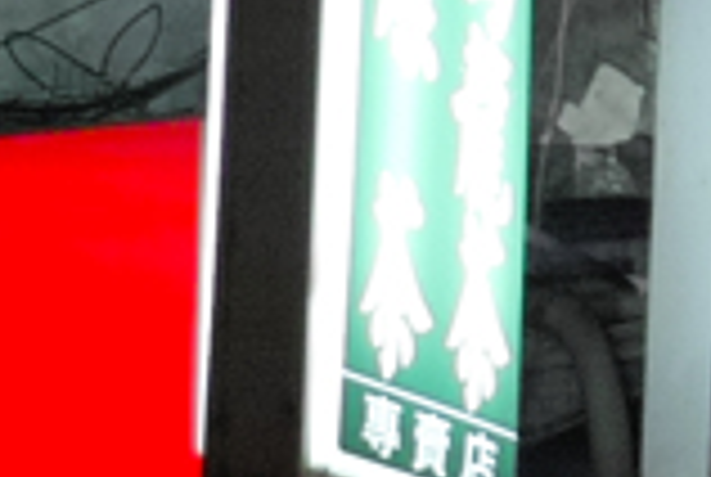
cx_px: -1008
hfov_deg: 7.3
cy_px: 1503
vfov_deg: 4.9
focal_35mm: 265
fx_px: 5244
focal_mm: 24.2
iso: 800
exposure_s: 1/20
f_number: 2.8
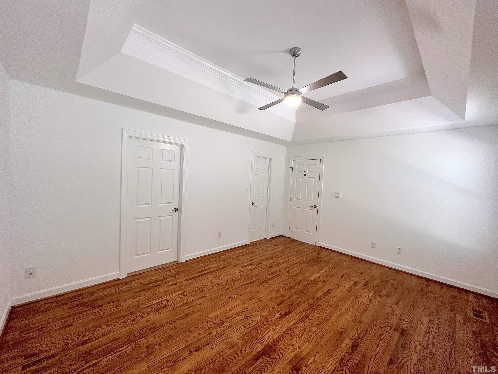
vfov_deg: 85.7
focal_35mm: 14
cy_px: 187
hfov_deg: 102.1
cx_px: 249
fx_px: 201
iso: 200
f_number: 2.2
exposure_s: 1/60
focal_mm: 2.22
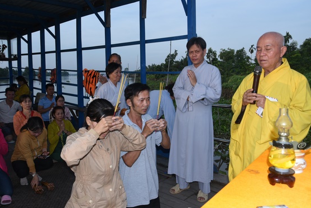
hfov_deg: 65.1
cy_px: 106
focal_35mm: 28
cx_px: 133
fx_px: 242
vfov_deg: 46.5
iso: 200
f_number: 8
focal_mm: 24
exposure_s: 1/100
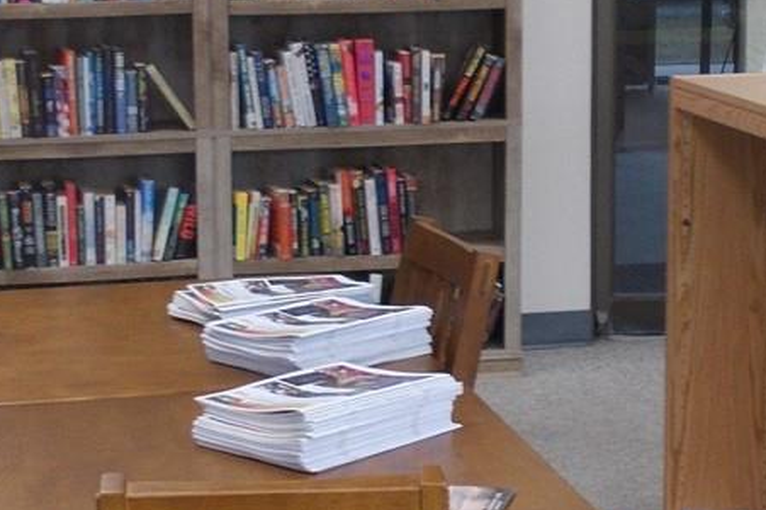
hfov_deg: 21.3
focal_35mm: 96
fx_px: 2041
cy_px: 167
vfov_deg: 14.2
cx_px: 369
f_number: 3.2
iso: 125
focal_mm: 4.6
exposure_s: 1/25
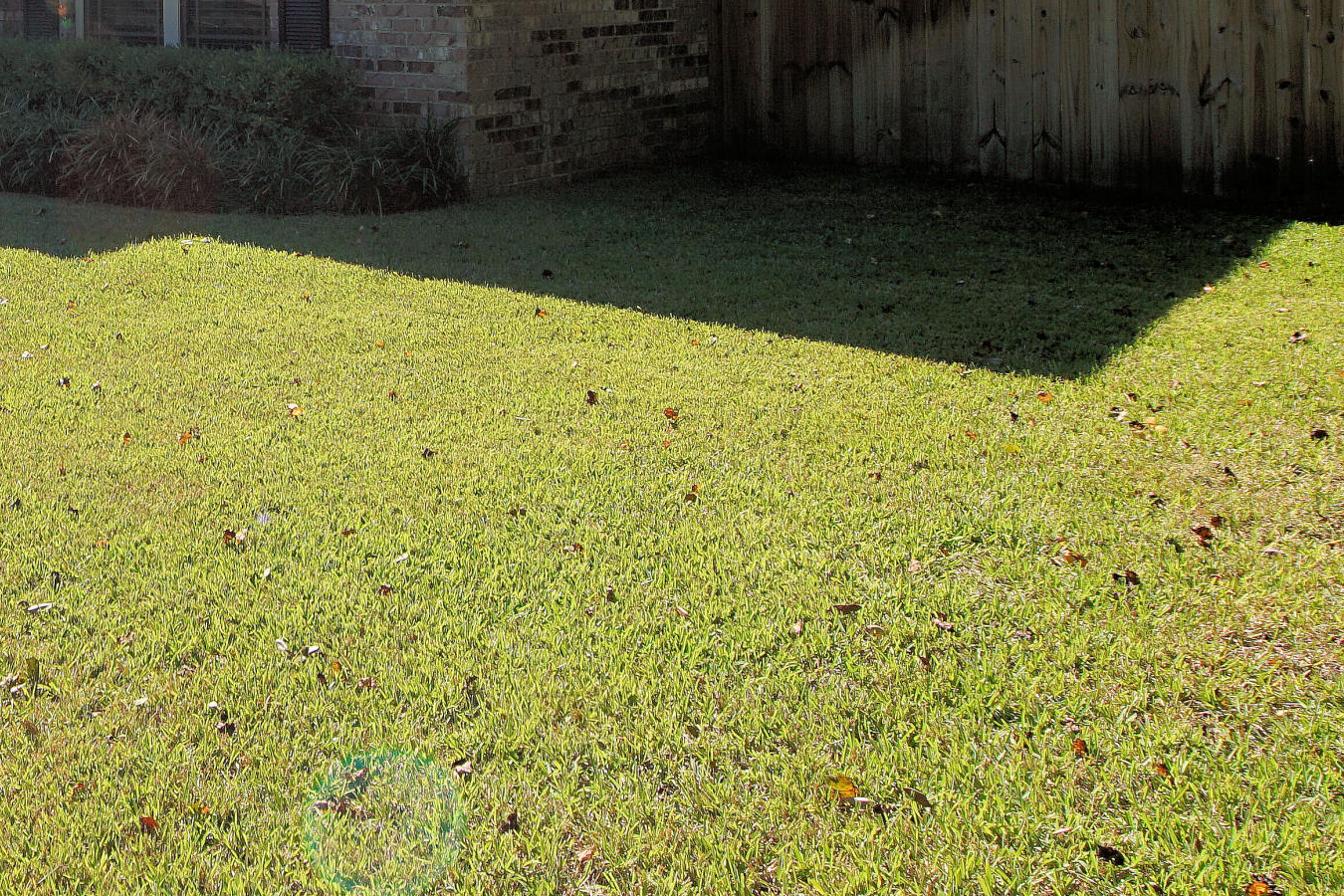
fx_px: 1493
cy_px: -40
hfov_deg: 43.2
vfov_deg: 30.5
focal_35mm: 40
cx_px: 74
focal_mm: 12
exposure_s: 1/160
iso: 100
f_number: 7.1
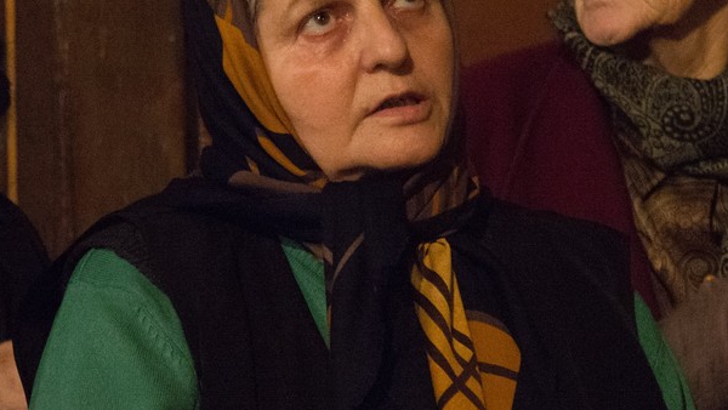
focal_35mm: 476
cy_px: 290
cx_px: 253
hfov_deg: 4.5
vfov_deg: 2.6
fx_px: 9192
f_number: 5.6
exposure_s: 1/30
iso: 5000
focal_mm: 190
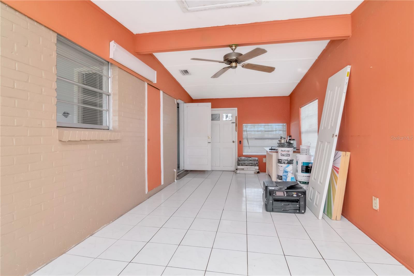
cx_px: 207
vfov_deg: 72.0
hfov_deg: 95.0
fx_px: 190
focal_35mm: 16
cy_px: 138
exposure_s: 1/40
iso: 1250
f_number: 16
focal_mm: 11
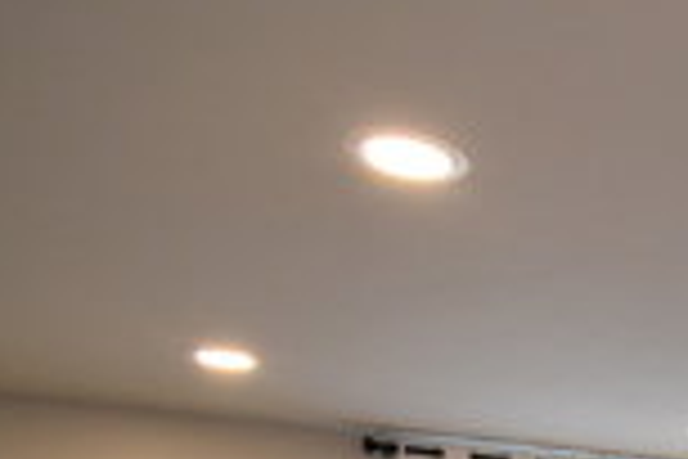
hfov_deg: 29.3
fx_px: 898
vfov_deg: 23.0
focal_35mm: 47
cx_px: 985
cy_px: 698
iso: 3200
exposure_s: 1/100
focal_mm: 10
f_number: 8
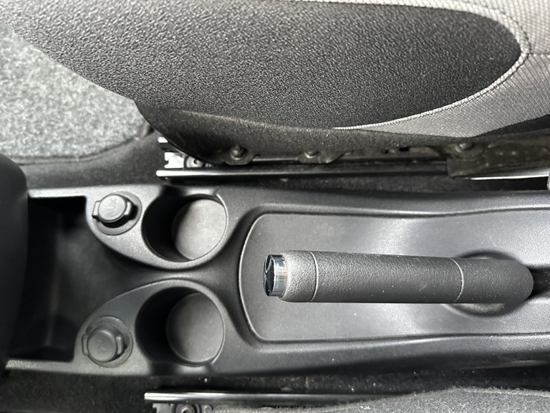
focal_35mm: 25
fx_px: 397
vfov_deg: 54.9
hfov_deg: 69.4
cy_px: 210
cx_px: 276
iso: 1000
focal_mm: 6.86
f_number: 1.78
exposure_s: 1/47
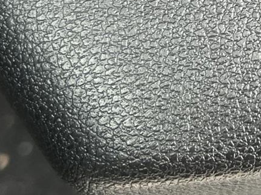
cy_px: -28
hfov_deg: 17.5
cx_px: 366
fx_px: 776
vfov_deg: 14.0
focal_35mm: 103
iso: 160
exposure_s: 1/60
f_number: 1.5
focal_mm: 5.7
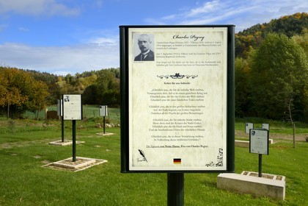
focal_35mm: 32
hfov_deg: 58.7
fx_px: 274
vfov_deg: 41.1
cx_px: 154
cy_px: 103
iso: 400
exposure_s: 1/250
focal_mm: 32
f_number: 16
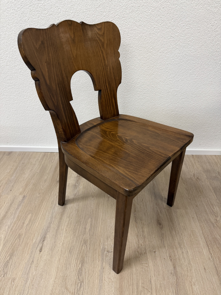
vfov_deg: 71.6
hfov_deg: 56.8
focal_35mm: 24
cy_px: 148
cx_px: 110
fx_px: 204
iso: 200
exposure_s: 1/100
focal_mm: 6.8
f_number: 1.8
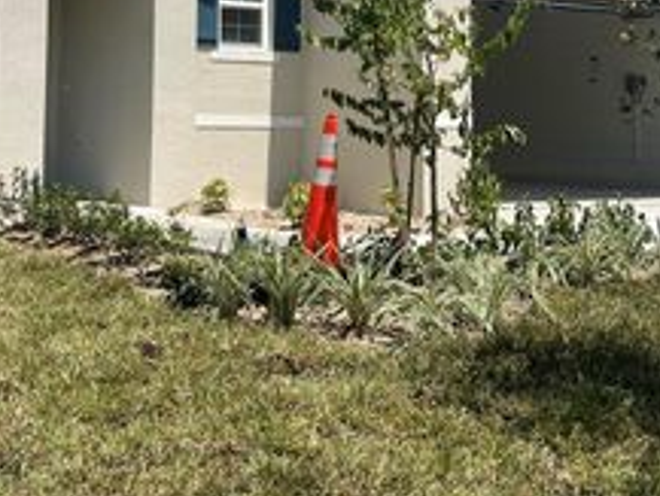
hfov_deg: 32.2
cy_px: 47
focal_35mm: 60
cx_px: 319
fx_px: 1145
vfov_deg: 23.8
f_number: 1.6
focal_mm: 5.1
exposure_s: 1/5917
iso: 32
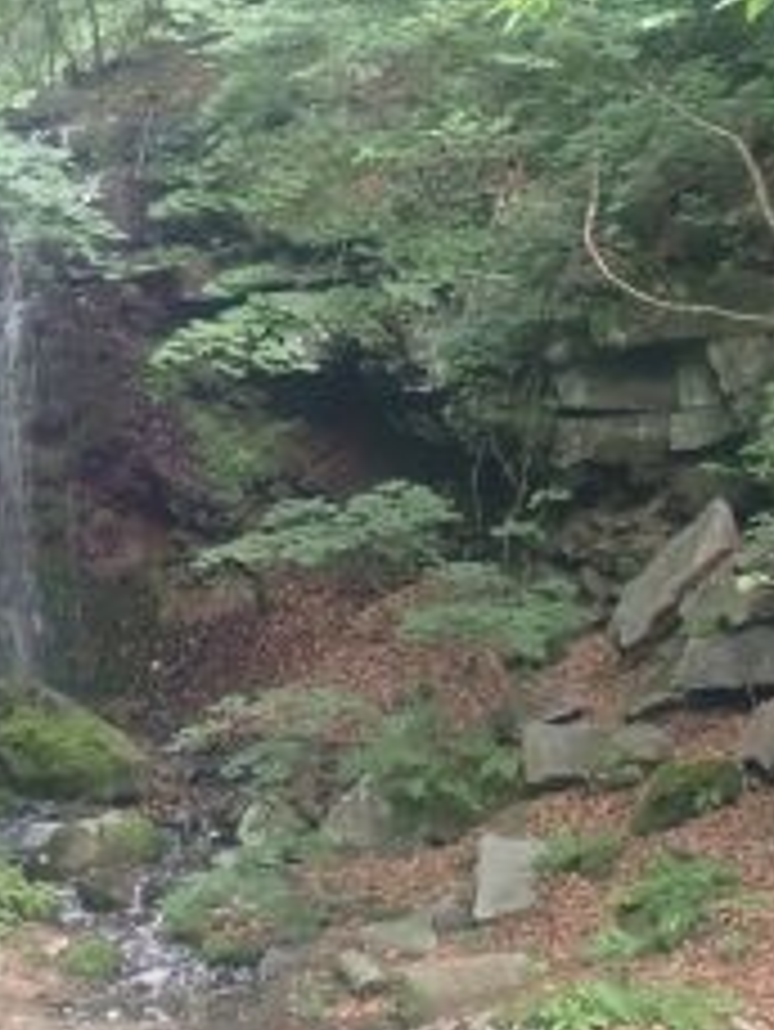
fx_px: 2562
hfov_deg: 16.9
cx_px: 22
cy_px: 369
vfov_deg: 22.7
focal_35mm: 86
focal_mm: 7.84
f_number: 2.9
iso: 800
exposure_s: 1/40
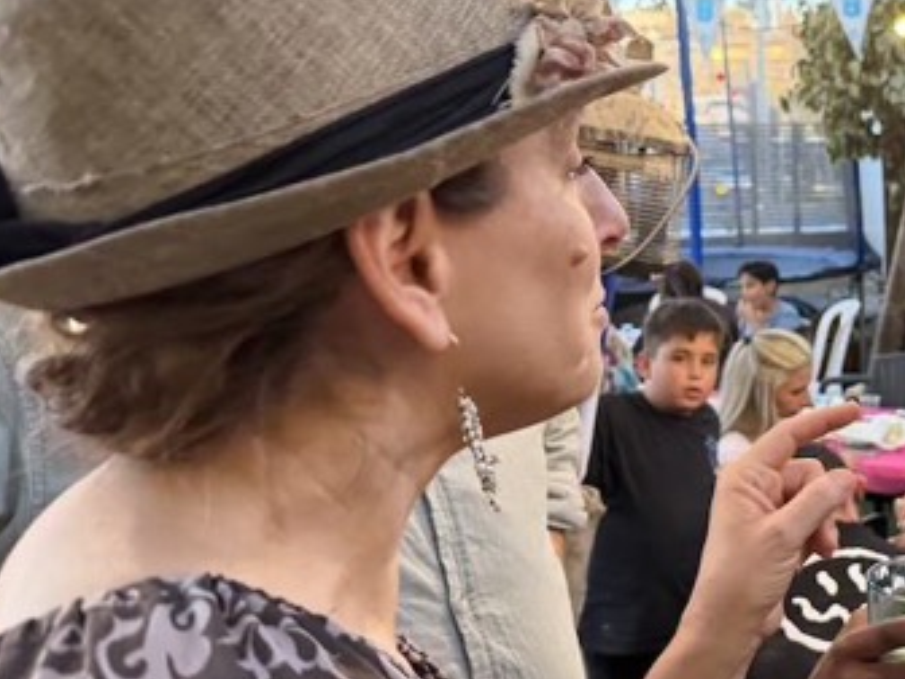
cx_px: 905
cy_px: 360
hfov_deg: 34.7
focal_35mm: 50
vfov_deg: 29.1
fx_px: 1307
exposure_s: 1/50
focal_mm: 6.76
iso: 250
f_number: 1.78
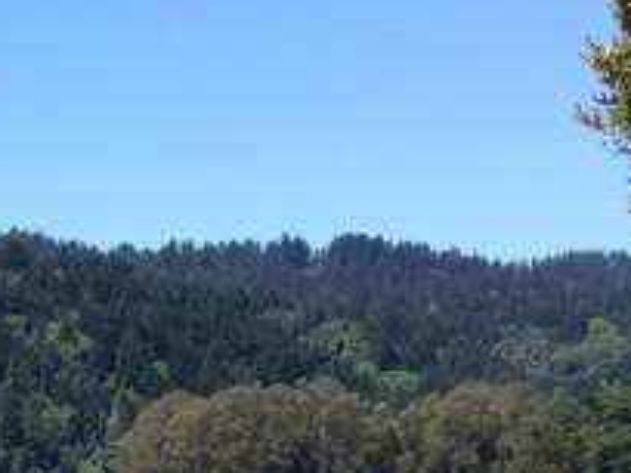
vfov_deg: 10.7
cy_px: 451
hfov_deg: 14.2
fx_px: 2497
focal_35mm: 137
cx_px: 9
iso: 64
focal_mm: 4.28
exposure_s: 1/1255
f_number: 2.4
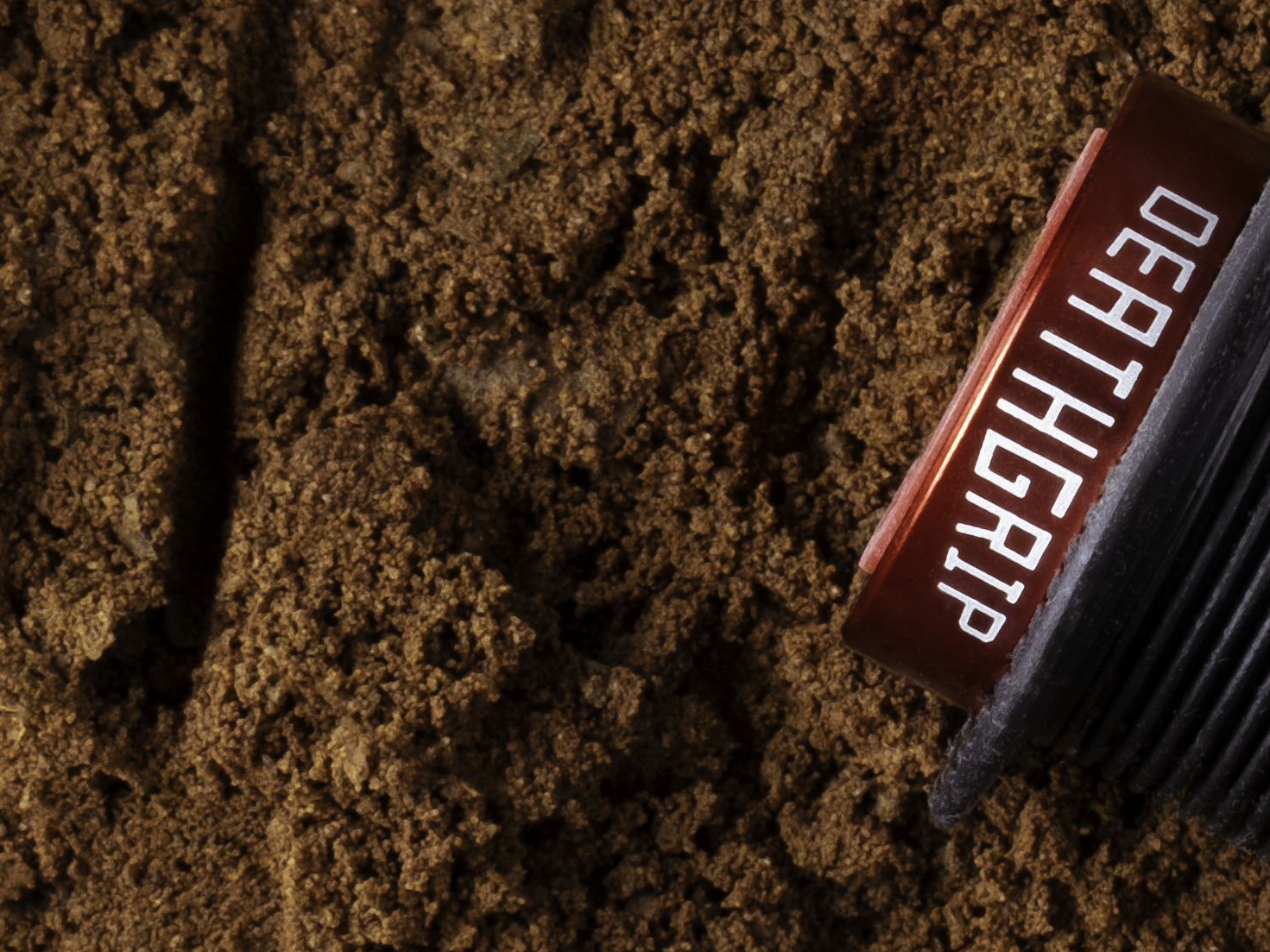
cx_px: 1110
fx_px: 7631
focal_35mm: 208
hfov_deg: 9.5
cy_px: 408
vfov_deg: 7.1
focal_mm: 34.2
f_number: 13
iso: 125
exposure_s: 1/125
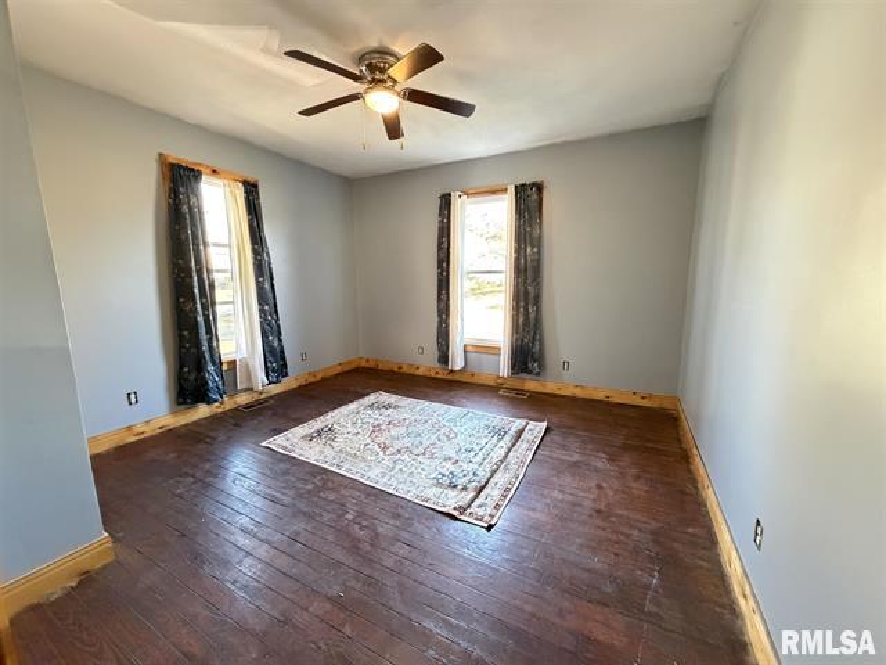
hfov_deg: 102.1
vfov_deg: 85.7
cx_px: 443
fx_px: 358
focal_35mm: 14
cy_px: 332
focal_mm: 2.22
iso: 1000
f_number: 2.2
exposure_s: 1/60
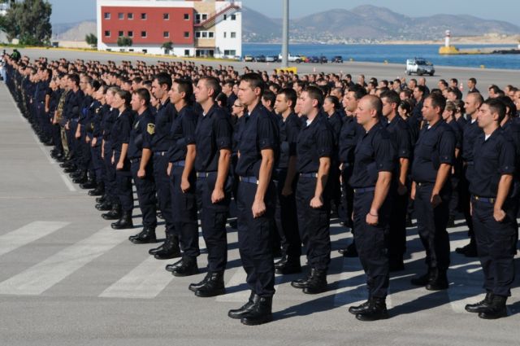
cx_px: 260
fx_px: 1190
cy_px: 173
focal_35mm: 82
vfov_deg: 16.5
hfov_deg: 24.6
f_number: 8
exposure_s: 1/640
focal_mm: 55
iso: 200
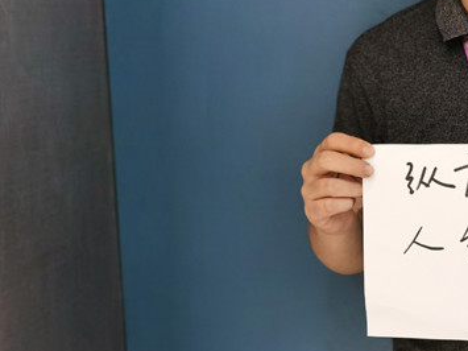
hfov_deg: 31.0
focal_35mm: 57
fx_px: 770
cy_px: 87
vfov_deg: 25.3
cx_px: 484
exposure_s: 1/33.3
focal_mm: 5.56
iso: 400
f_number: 1.6
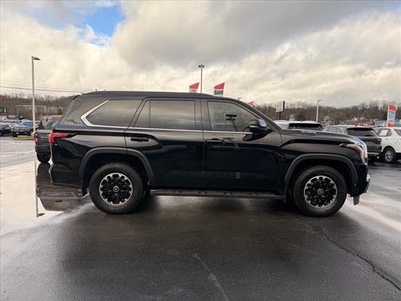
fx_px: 278
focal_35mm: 24
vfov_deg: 56.8
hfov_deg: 71.6
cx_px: 200
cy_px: 150
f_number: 1.78
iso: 80
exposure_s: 1/1385
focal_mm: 6.76
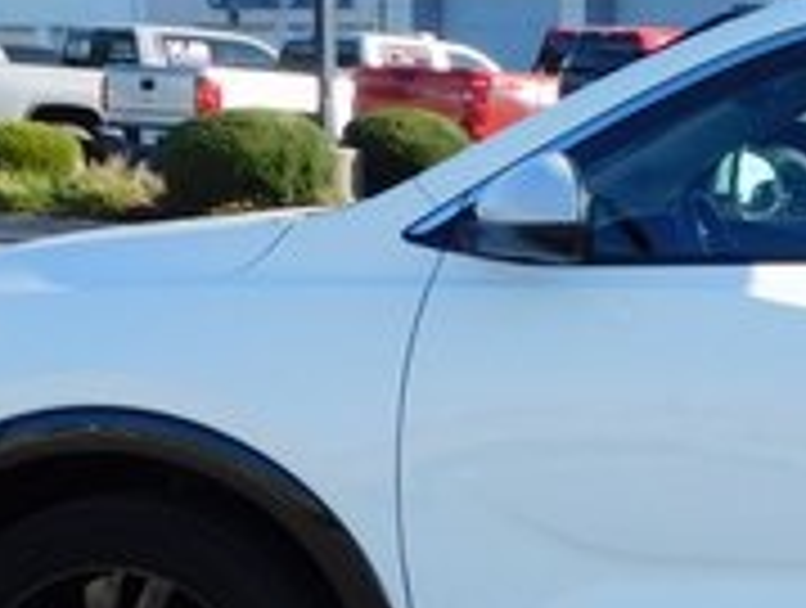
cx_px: 991
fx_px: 2496
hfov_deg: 17.4
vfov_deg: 13.7
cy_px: 622
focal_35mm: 107
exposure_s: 1/800
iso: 125
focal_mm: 5.3
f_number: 3.2
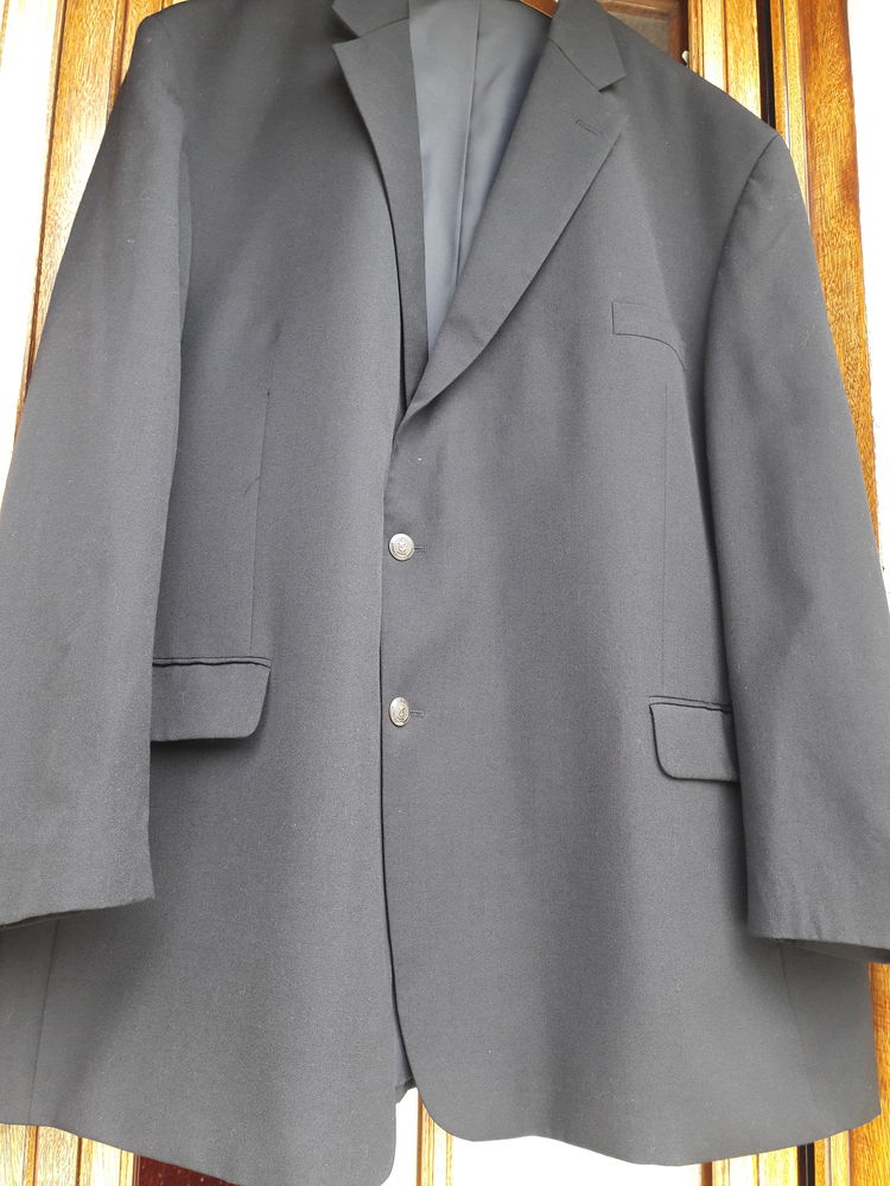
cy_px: 593
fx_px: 960
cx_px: 445
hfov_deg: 49.7
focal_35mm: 28
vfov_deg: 63.4
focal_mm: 3.7
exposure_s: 1/100
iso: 80
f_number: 1.9
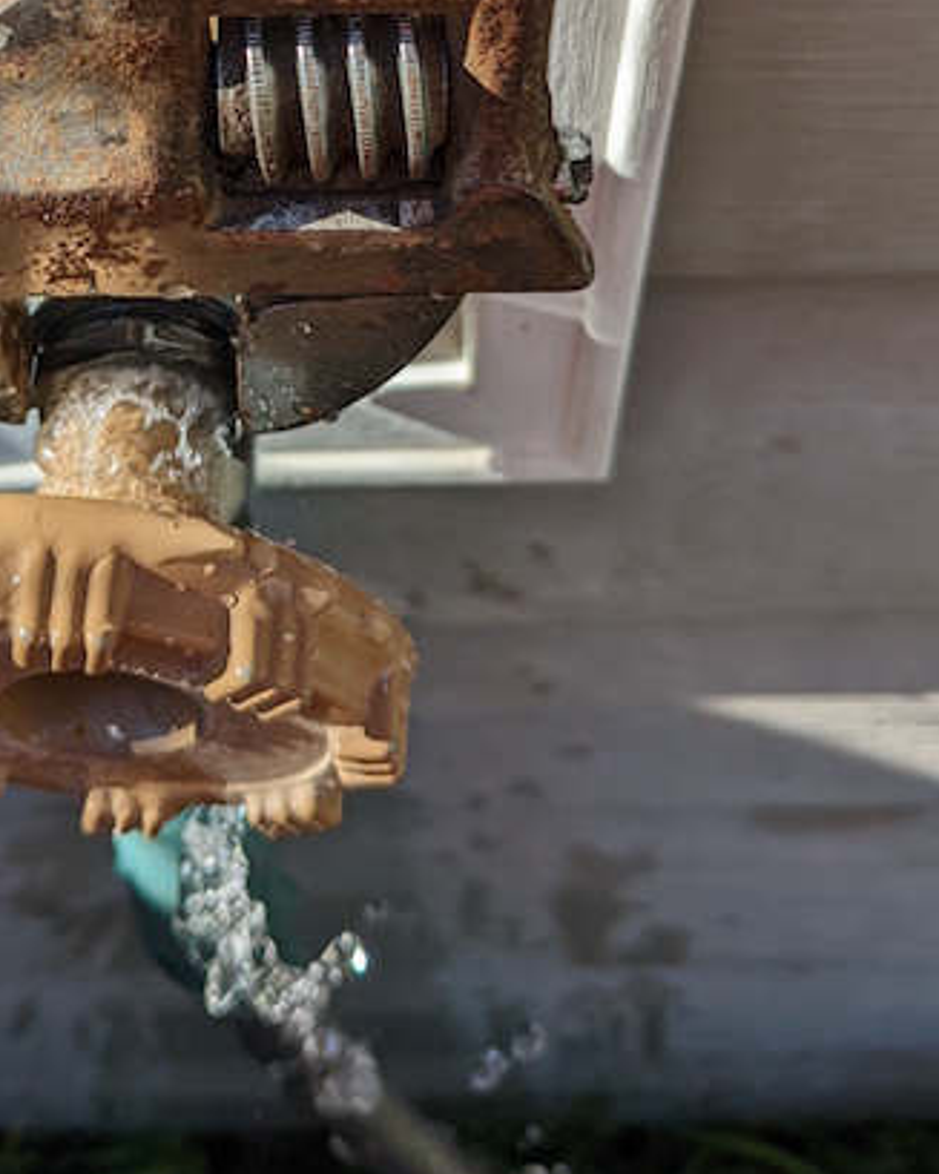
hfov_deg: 34.3
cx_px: 256
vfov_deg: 41.4
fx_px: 1494
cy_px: 263
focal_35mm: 43
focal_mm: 4.38
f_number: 1.73
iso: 47
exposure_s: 1/2128
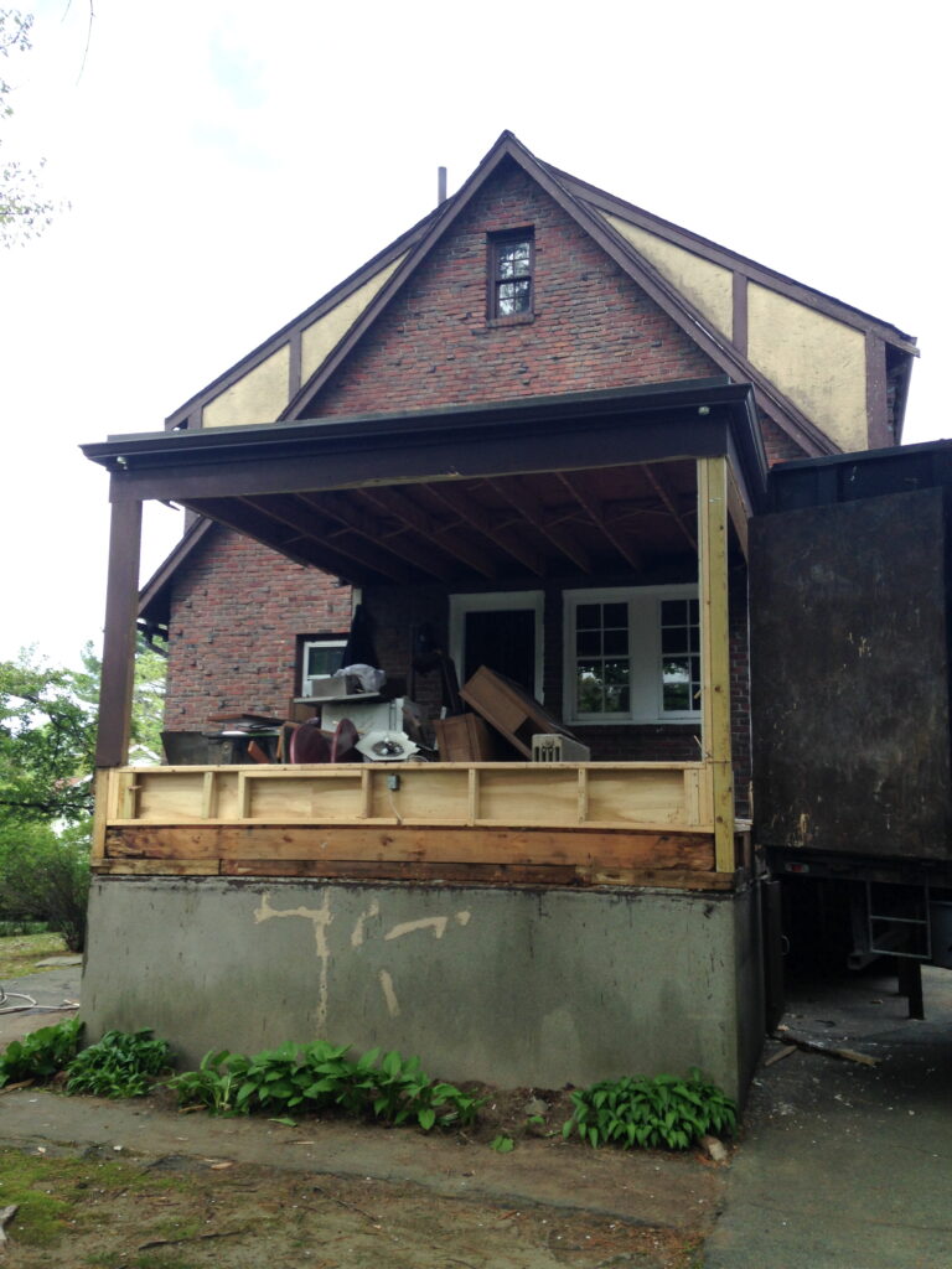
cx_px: 476
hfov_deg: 42.9
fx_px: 1210
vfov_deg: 55.4
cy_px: 634
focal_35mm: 33
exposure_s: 1/455
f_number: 2.4
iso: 50
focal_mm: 4.12
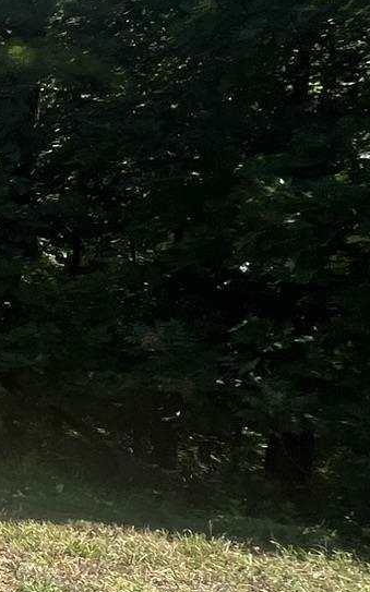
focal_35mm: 52
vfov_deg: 38.9
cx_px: -652
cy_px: 309
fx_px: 840
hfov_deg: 12.8
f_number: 1.8
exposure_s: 1/499
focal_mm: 1.57
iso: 32
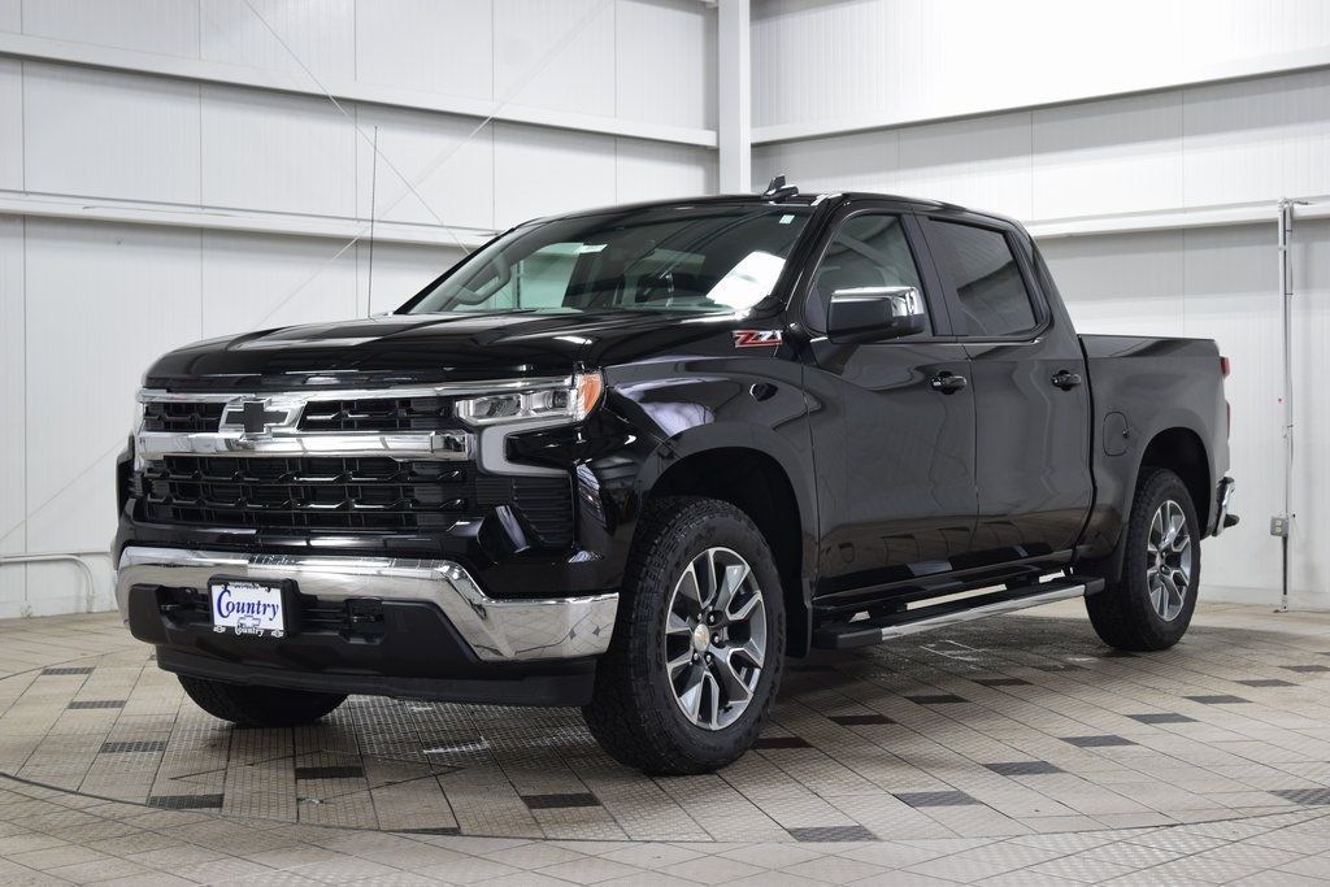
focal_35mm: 54
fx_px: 1995
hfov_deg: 36.9
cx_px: 665
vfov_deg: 25.1
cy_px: 444
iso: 450
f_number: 6.3
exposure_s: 1/15
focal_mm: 36
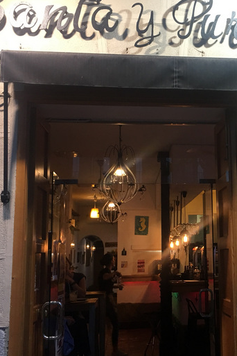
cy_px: 194
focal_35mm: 47
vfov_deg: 41.9
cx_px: 207
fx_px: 464
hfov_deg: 27.7
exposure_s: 1/33
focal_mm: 4.15
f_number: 2.2
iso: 50
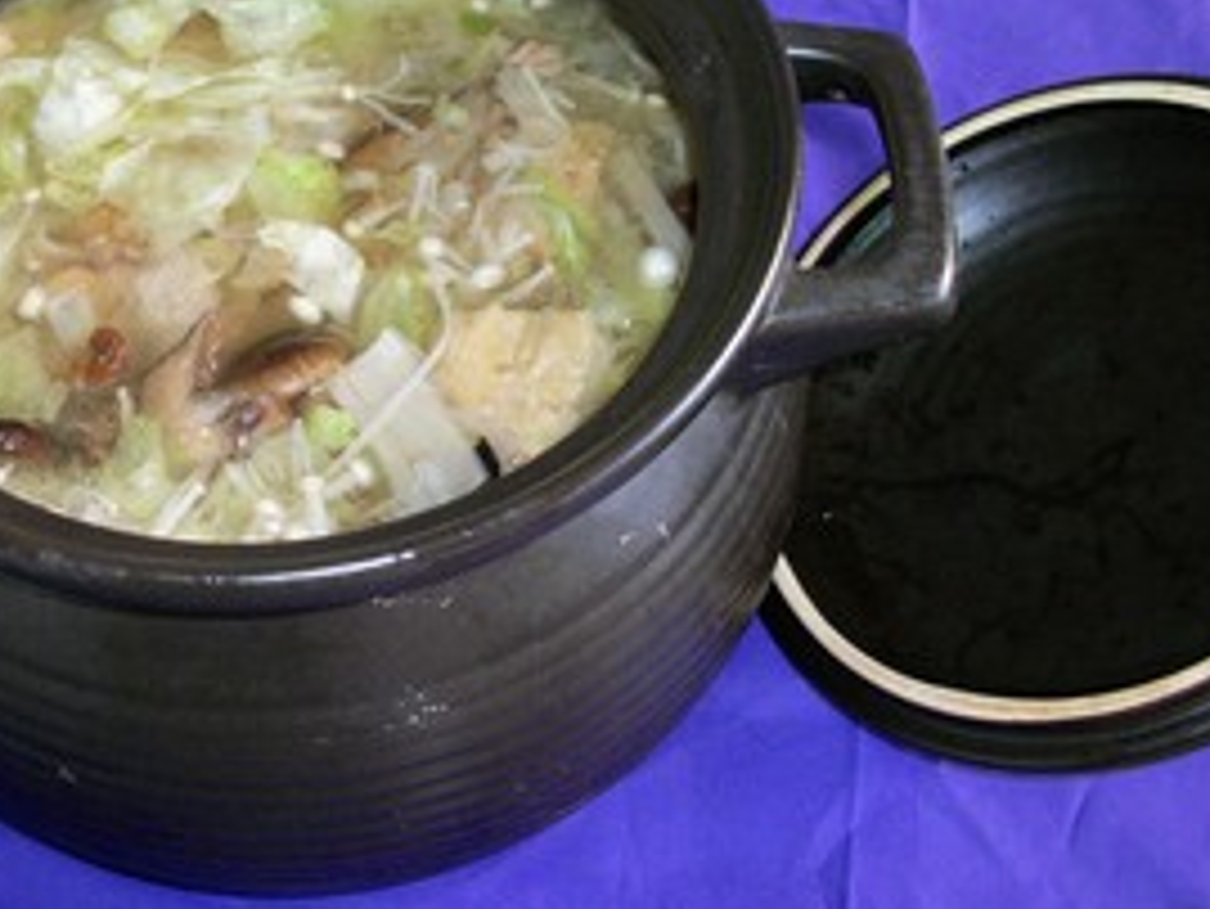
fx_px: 1818
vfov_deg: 27.8
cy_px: 274
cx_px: 436
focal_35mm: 52
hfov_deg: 36.5
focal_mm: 6.3
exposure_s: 1/30
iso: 160
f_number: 3.1
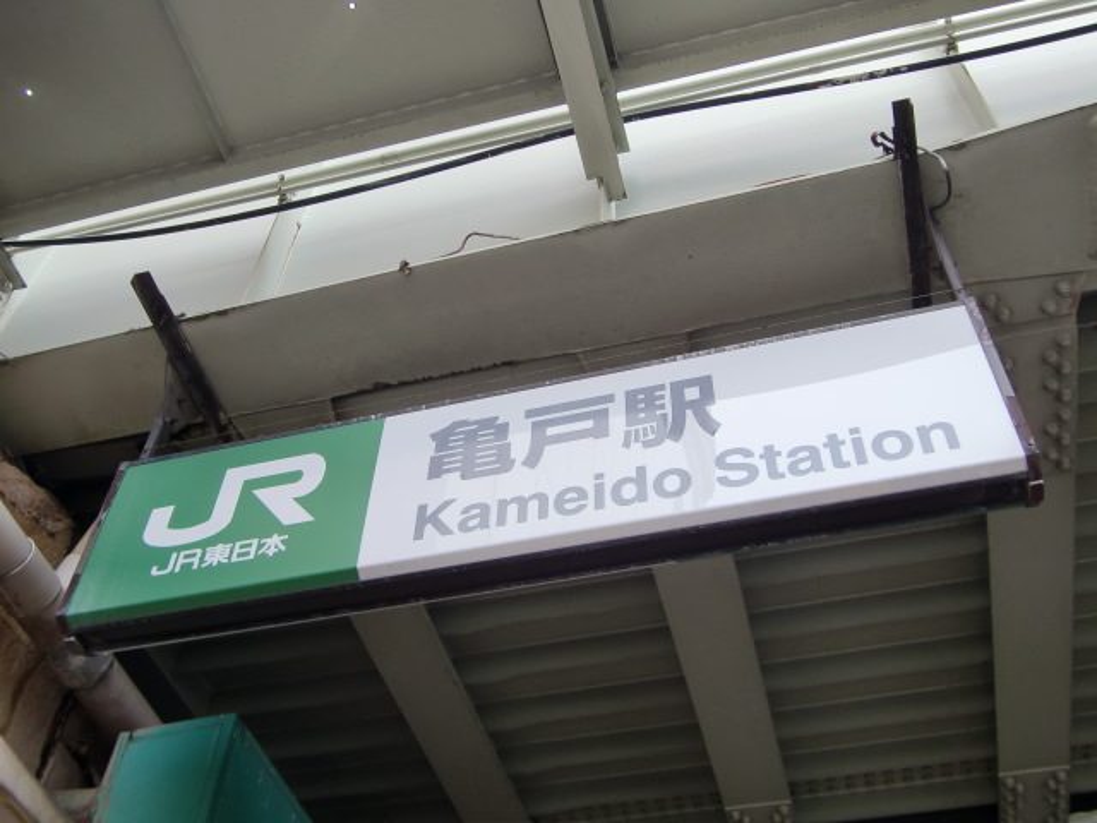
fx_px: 1236
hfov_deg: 47.9
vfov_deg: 36.8
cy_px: 412
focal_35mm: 39
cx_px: 548
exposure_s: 1/60
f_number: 3
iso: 64
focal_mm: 6.9
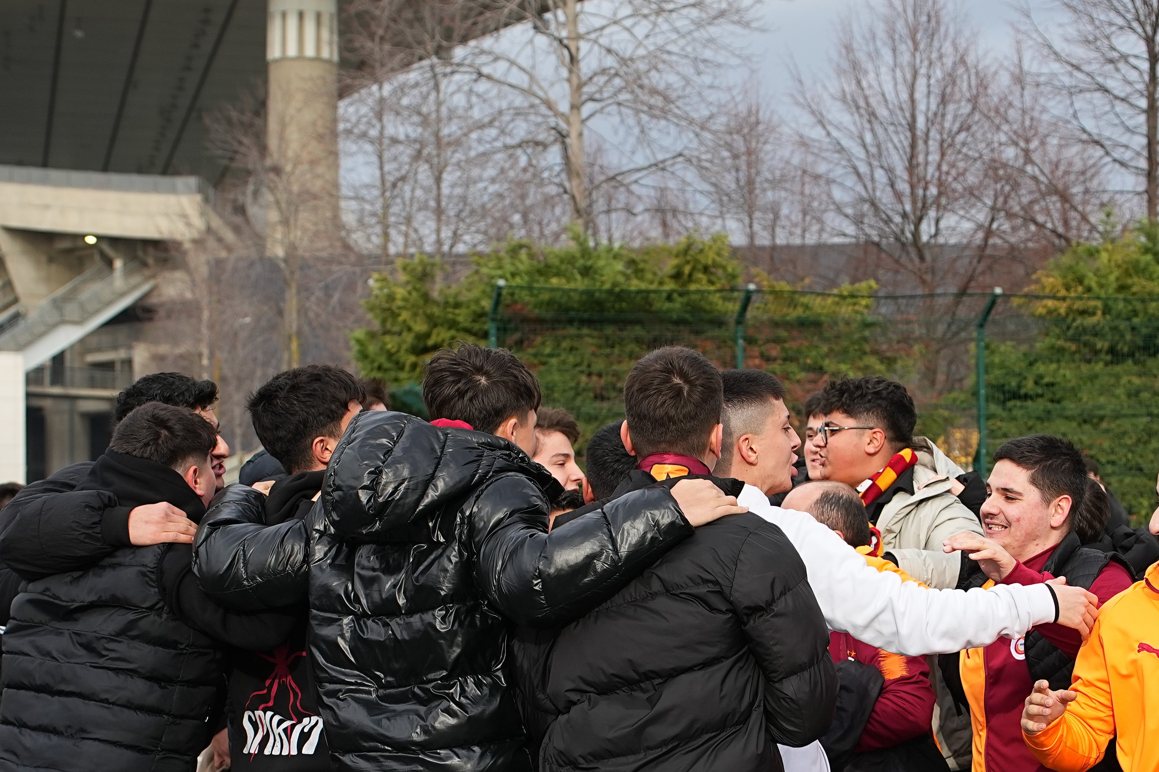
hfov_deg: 25.6
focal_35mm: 79
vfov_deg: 17.1
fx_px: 2543
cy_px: 657
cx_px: 690
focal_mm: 35
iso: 320
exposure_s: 1/1250
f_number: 3.5
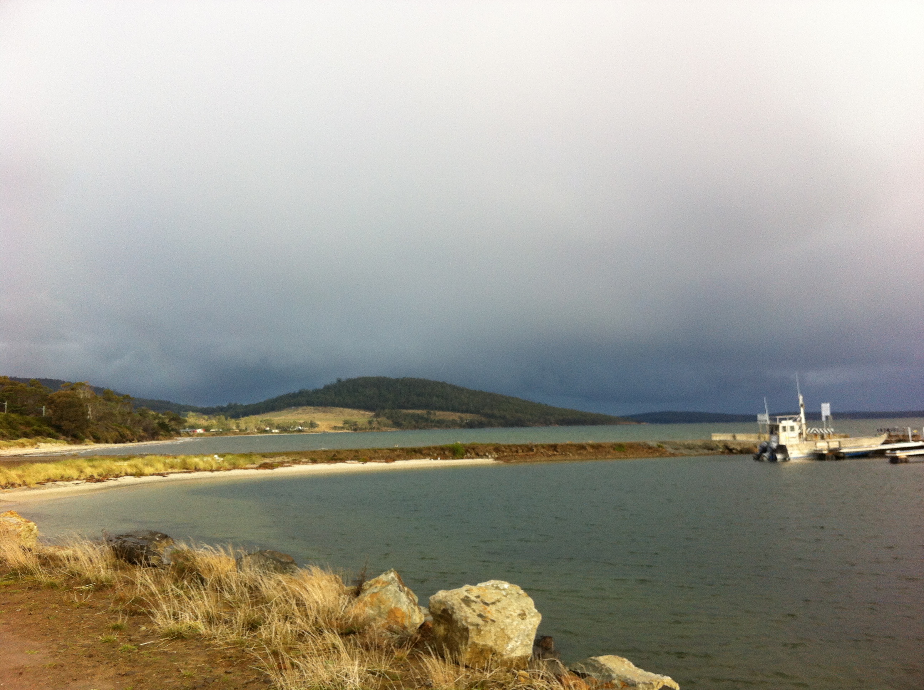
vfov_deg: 40.6
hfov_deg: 52.7
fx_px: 933
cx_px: 462
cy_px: 345
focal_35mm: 35
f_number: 2.8
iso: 80
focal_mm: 3.85
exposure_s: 1/436
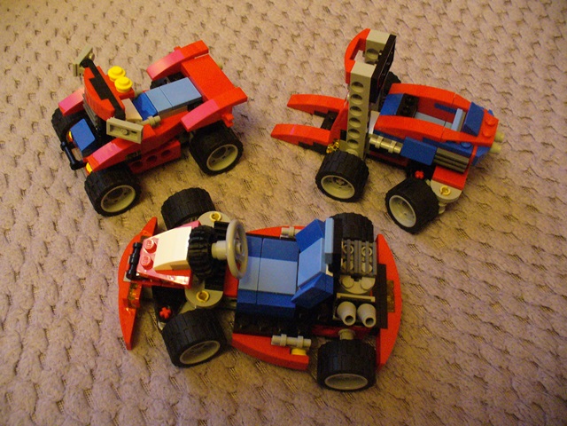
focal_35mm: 37
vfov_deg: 38.7
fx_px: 606
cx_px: 284
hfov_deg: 50.1
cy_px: 213
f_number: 2.8
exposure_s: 1/10
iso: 400
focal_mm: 6.1
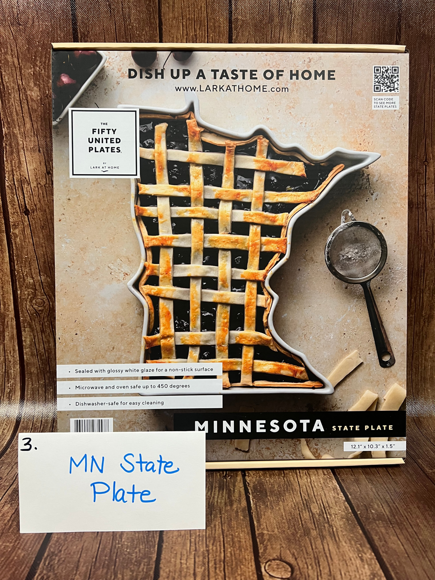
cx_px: 218
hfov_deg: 53.1
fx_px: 436
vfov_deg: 67.3
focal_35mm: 26
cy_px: 290
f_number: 1.5
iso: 160
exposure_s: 1/60
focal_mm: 5.7
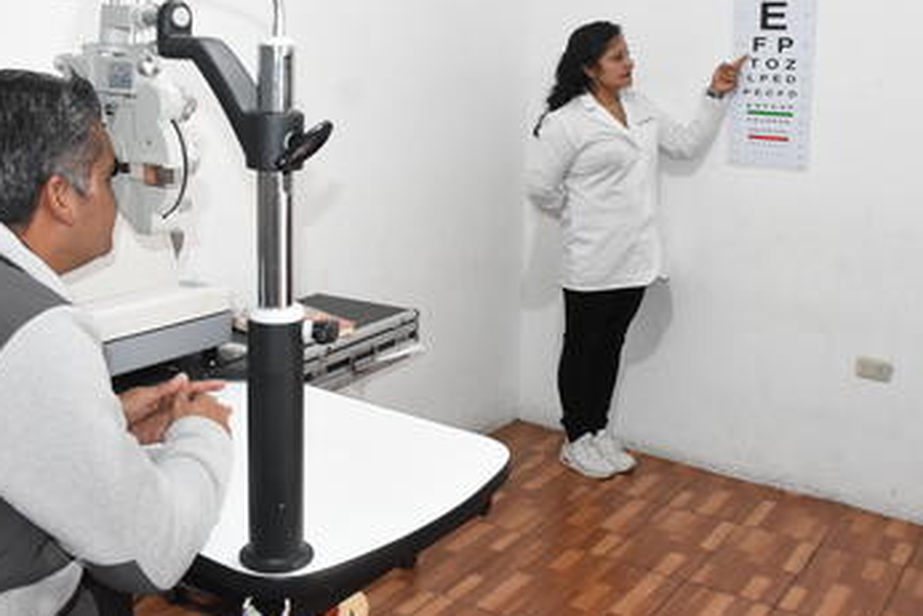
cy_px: 181
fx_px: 1000
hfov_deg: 49.4
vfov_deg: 33.8
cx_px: 526
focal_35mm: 39
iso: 1600
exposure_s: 1/20
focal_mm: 18
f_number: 5.6
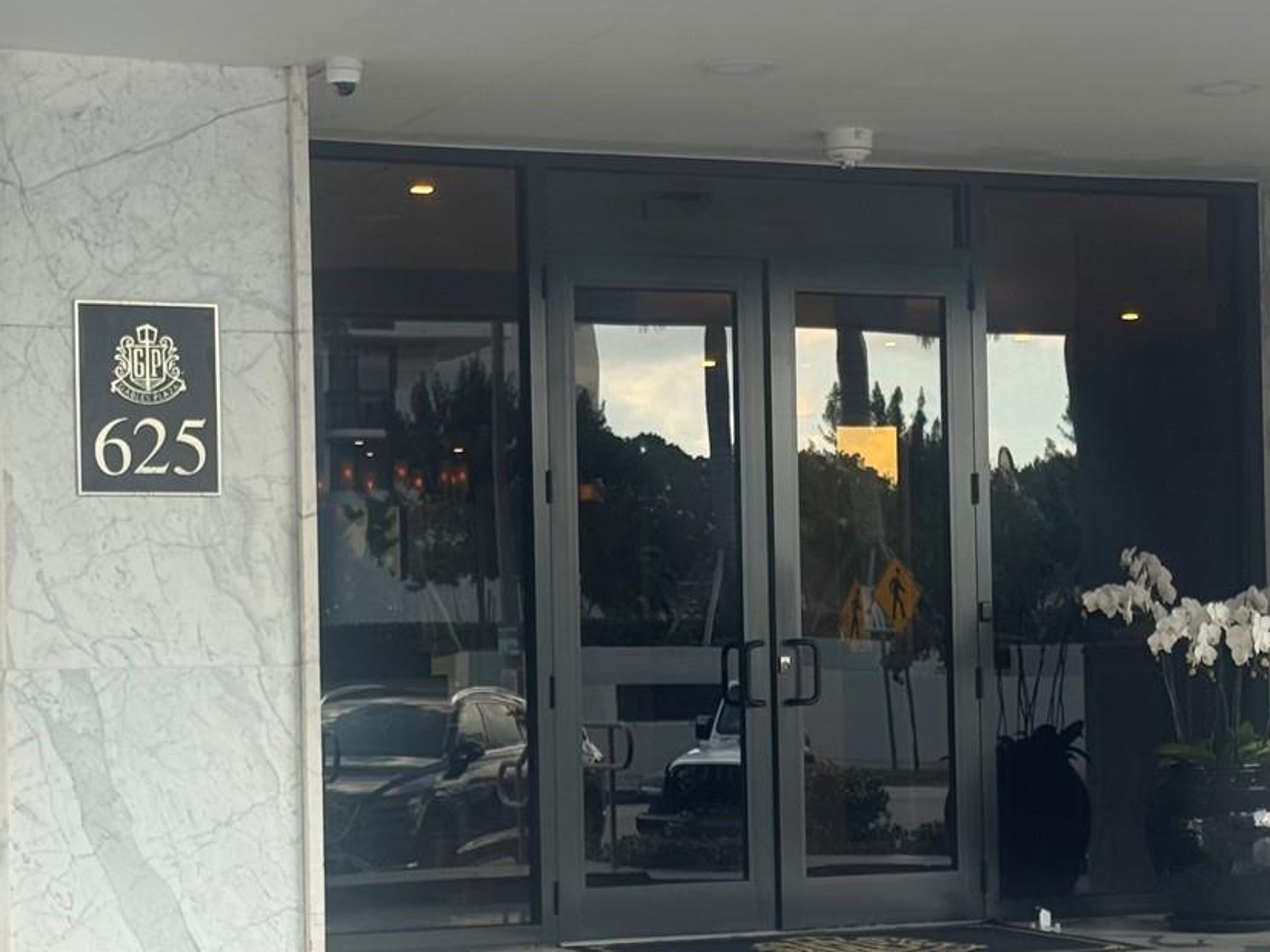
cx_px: 712
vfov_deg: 15.9
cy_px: 595
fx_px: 3411
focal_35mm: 93
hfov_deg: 21.1
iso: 64
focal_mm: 6.76
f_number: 1.78
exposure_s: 1/304
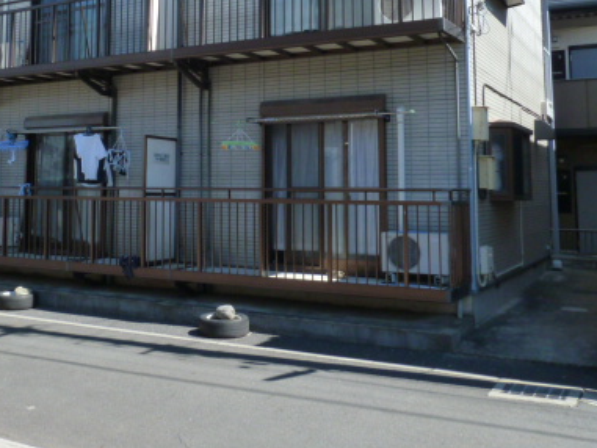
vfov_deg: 33.7
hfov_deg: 44.2
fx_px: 725
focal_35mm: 42
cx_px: 204
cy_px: 111
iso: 200
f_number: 4.5
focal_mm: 4.1
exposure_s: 1/400
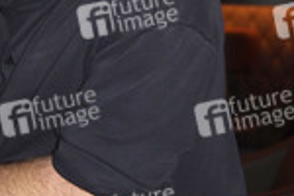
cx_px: -121
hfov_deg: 13.1
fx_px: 1225
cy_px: -33
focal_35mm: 150
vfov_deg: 9.0
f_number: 4.5
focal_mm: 50
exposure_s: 1/100
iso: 800
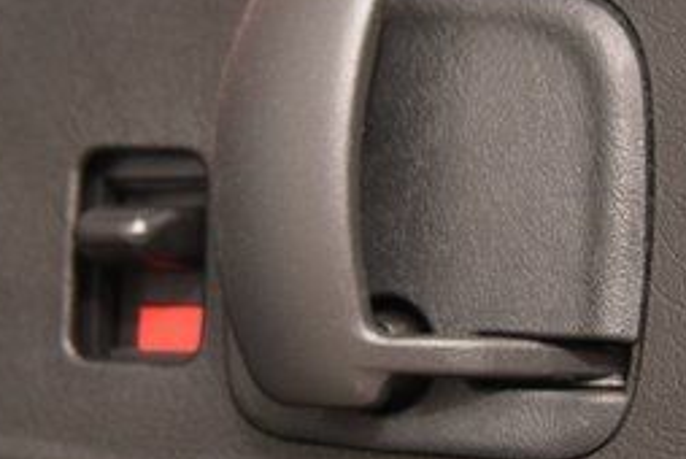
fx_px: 2881
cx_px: 435
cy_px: 201
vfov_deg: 9.1
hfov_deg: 13.6
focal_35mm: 151
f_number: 4
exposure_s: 1/60
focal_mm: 40
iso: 1600
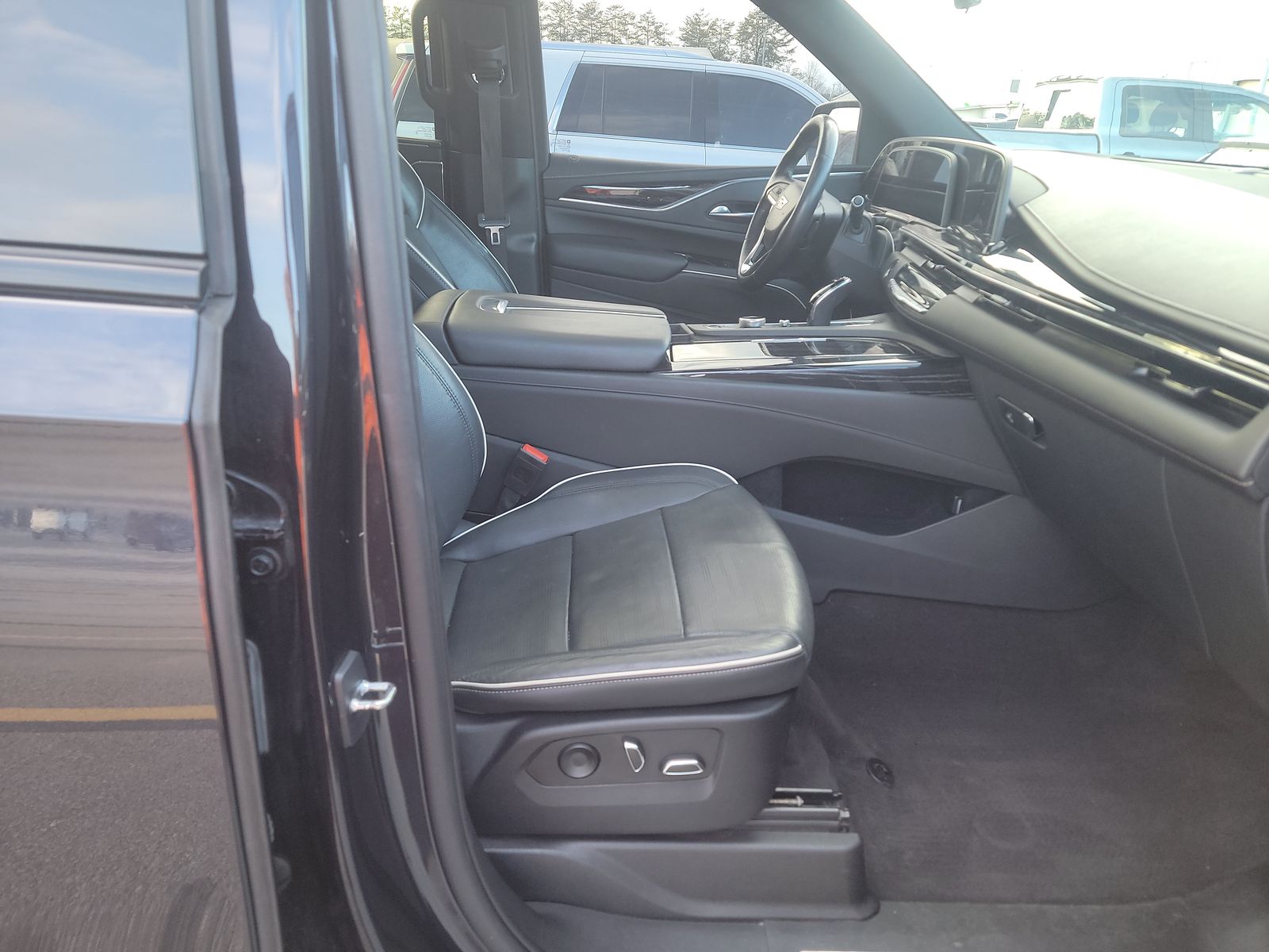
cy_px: 476
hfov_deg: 71.6
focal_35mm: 24
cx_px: 634
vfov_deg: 56.8
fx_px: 880
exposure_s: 1/59
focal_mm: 6.7
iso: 219
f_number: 1.8
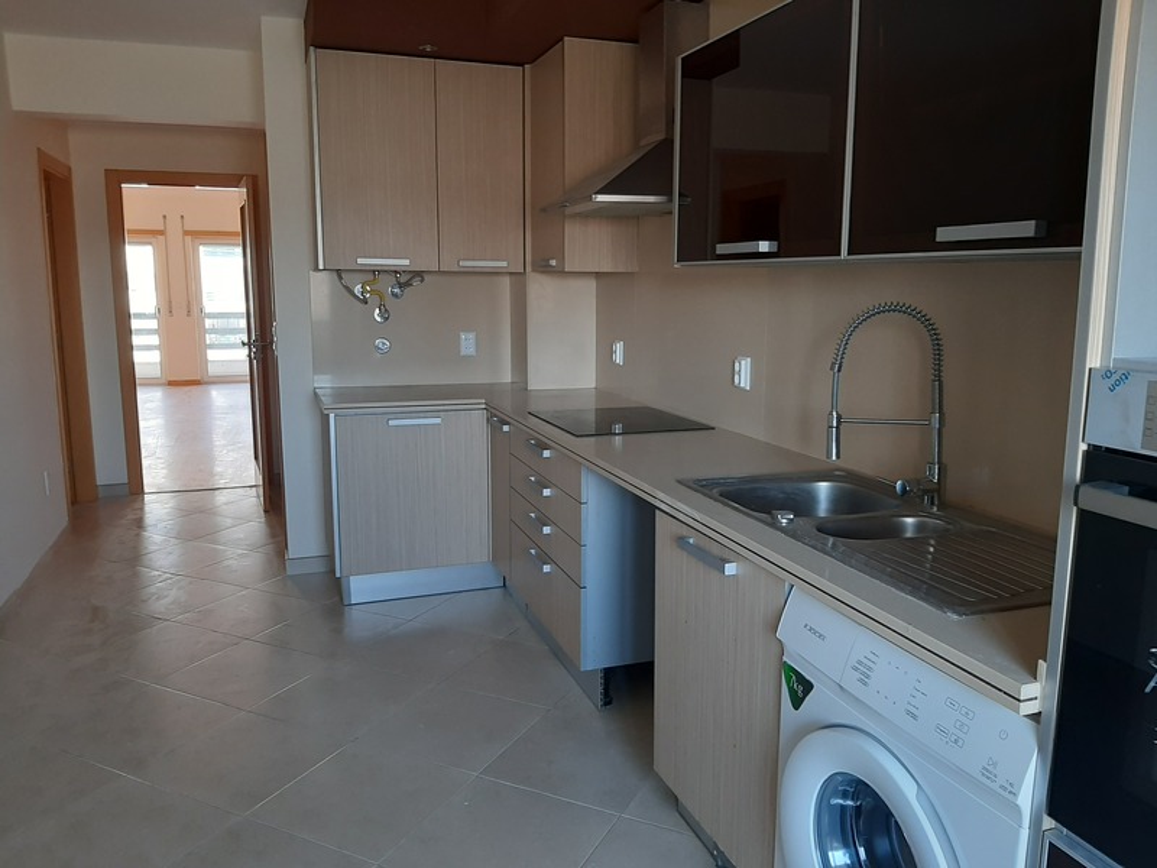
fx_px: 902
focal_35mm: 27
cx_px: 578
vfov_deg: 51.4
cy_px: 434
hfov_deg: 65.3
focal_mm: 3.93
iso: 100
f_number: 1.7
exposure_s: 1/50
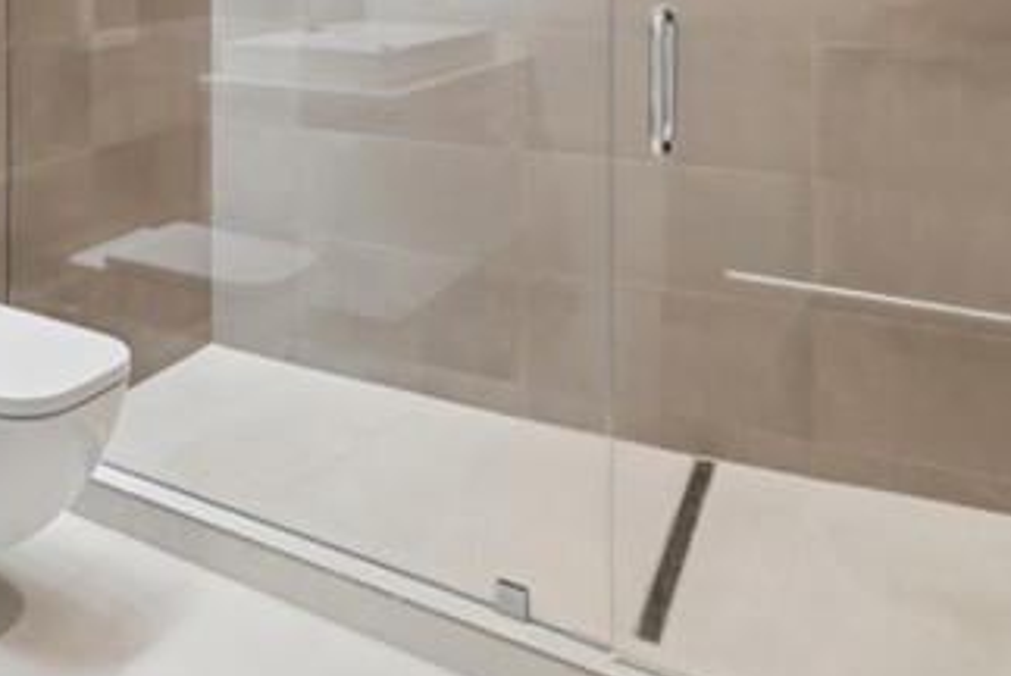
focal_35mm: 38
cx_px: 59
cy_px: -42
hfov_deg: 44.9
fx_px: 1068
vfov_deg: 31.7
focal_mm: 12
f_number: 8
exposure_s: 1/2
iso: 100
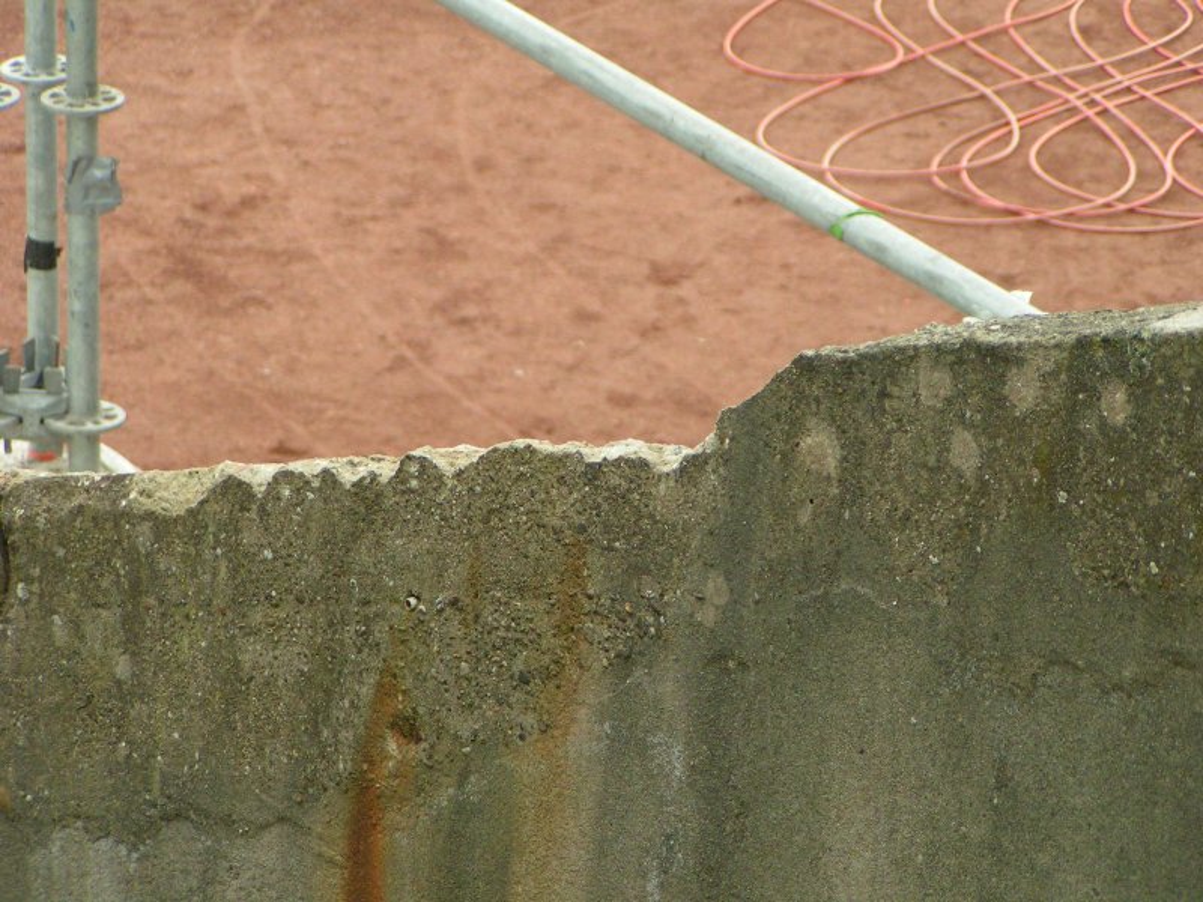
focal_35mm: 188
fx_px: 6534
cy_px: 451
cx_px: 602
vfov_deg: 7.9
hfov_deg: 10.5
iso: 200
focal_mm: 28.8
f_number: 3.5
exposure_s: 1/200
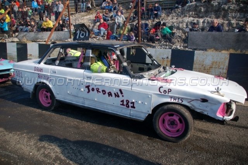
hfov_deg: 67.4
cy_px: 82
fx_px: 186
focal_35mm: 27
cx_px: 124
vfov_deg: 47.9
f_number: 4.5
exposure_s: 1/1000
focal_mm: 18
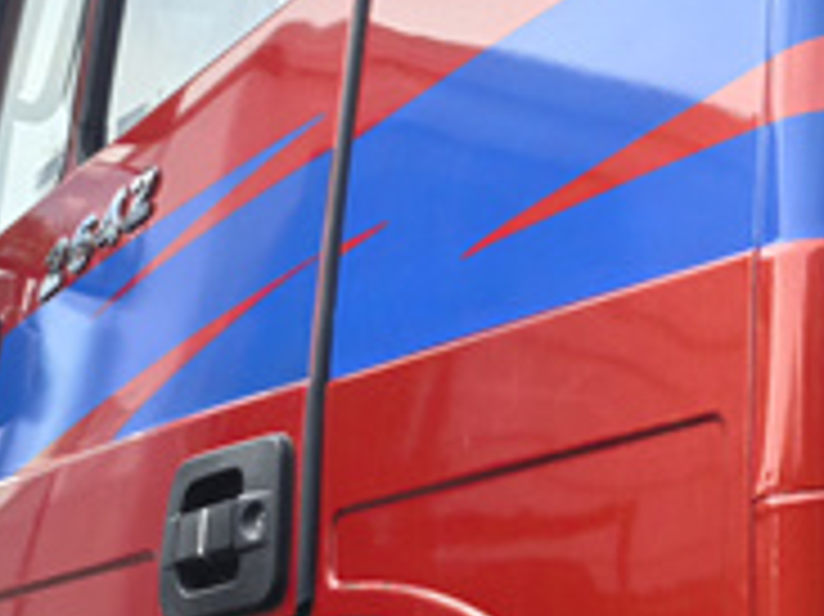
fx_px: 3021
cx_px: 1382
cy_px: 238
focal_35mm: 127
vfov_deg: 11.7
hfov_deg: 14.1
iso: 50
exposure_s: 1/4219
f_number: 1.4
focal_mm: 5.75
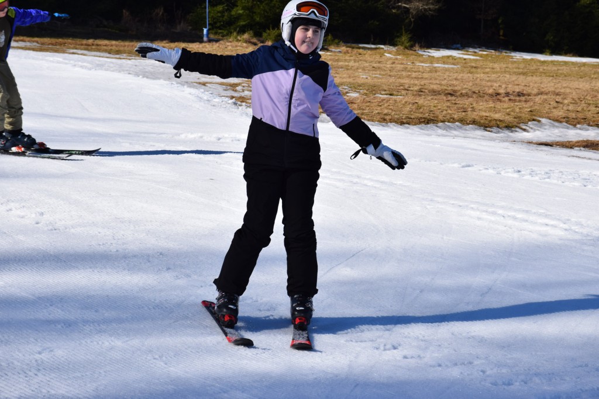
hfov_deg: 17.1
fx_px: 1997
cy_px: 200
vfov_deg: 11.4
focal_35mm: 120
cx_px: 300
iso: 200
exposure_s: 1/500
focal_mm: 80
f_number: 11
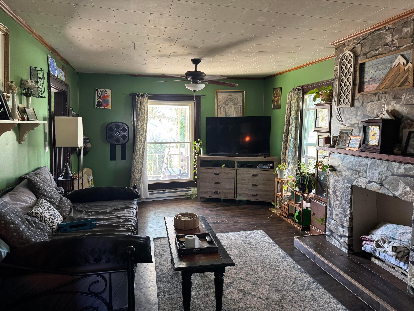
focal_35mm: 24
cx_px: 207
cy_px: 156
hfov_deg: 71.6
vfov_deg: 56.8
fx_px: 287
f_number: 1.78
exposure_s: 1/60
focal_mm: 6.76
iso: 400
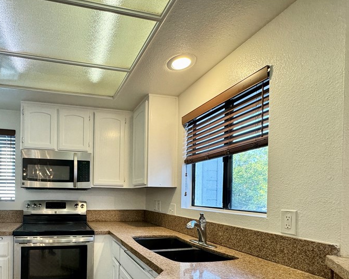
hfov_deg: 73.6
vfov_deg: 62.9
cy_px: 198
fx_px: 217
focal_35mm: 21
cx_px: 99
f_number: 2.2
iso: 160
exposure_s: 1/120
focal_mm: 2.22
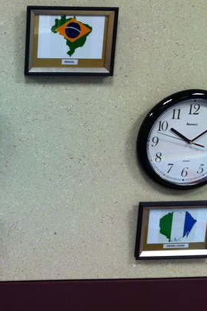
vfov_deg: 34.4
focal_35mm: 58
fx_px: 501
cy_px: 130
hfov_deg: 22.3
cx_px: -8
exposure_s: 1/15
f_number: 2.8
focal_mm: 3.85
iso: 100
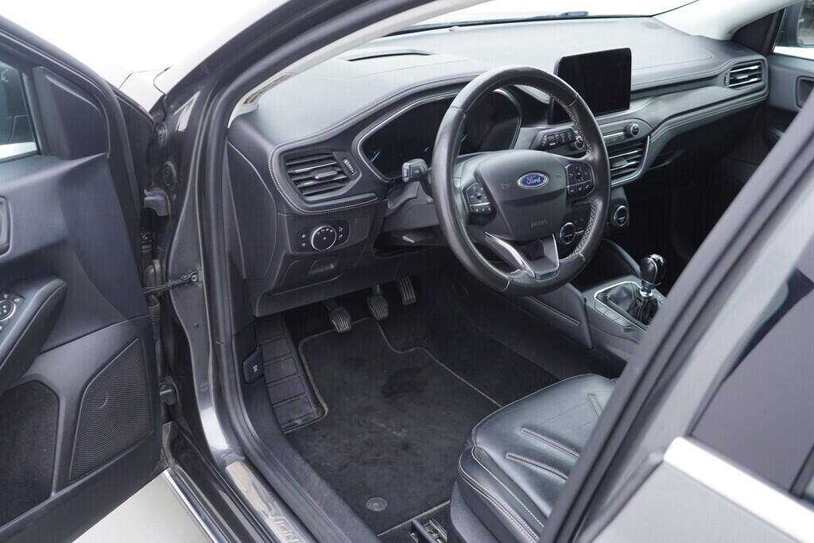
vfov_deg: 36.9
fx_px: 814
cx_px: 407
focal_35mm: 36
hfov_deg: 53.1
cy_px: 272
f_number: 2.8
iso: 250
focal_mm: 24
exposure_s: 1/40
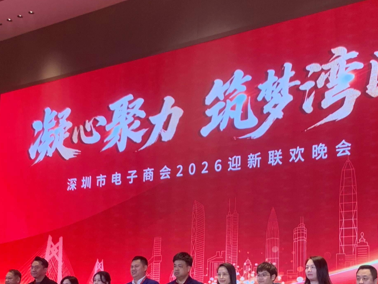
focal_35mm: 57
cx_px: 221
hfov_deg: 33.7
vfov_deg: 25.2
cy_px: 227
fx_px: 622
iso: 100
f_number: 1.8
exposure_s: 1/118
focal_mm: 4.25
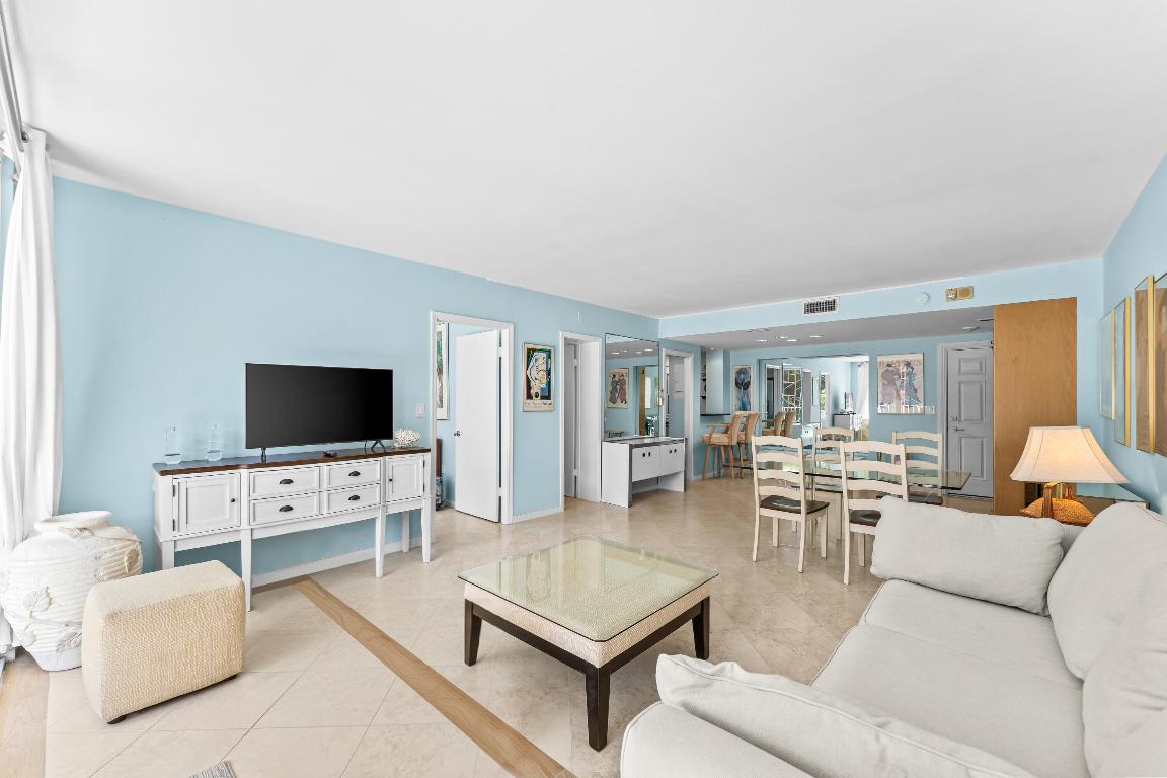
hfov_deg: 104.3
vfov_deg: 81.2
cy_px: 389
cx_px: 584
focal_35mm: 14
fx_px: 454
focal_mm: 14
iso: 160
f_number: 8
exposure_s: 1/6
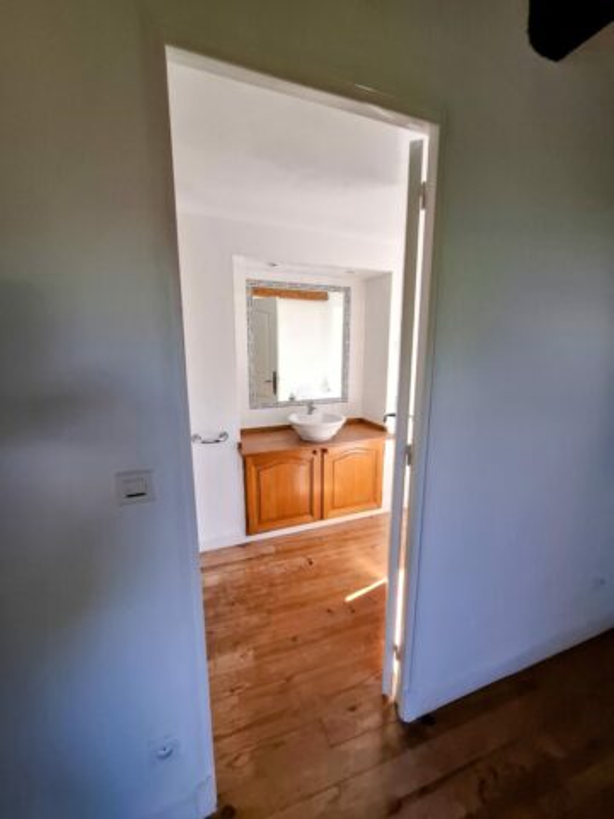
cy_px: 410
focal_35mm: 13
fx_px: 307
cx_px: 307
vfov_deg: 106.2
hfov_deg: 89.9
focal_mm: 1.74
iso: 40
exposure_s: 1/60
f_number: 2.2
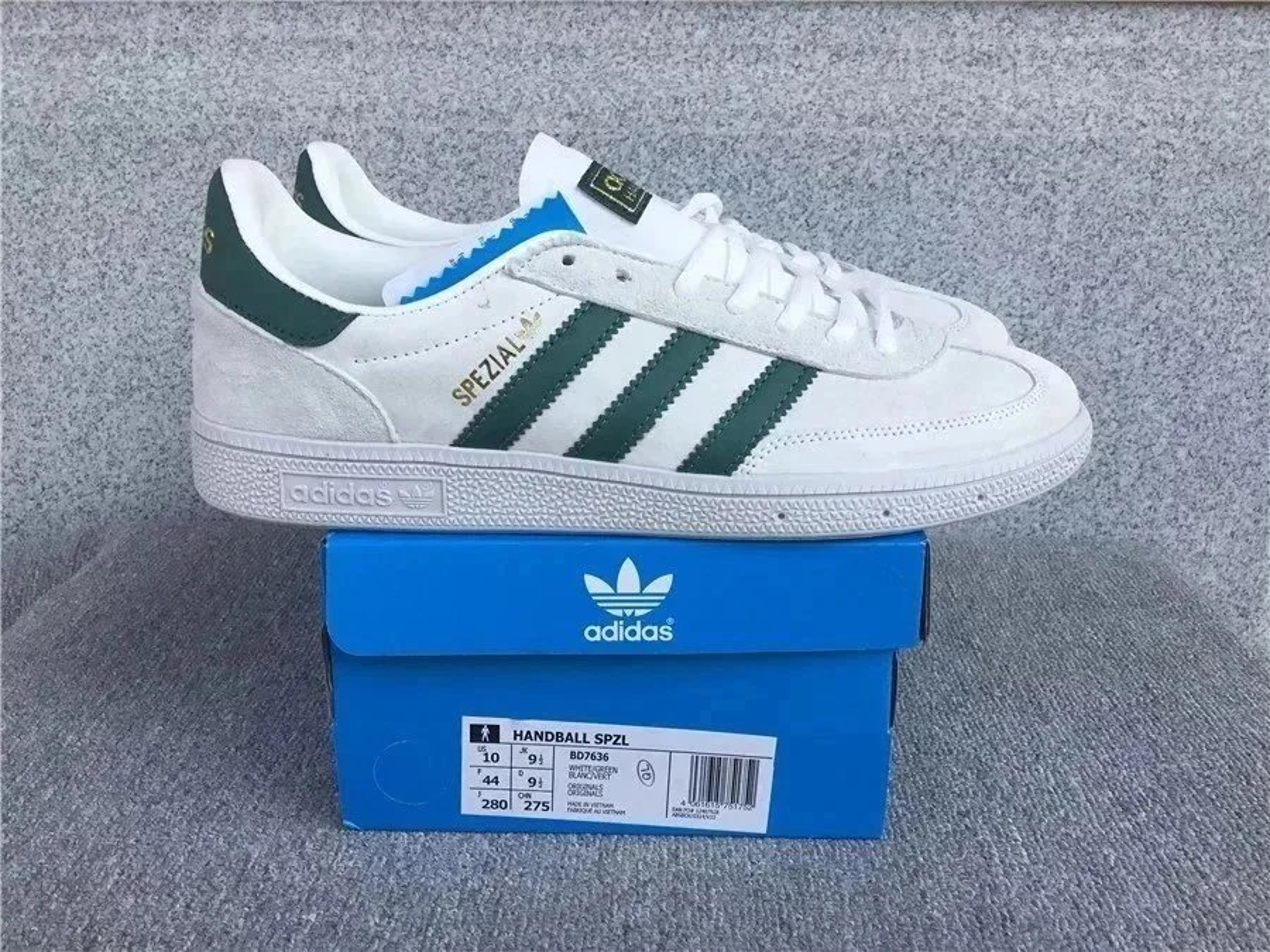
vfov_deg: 45.4
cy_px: 476
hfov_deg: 58.4
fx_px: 1137
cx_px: 635
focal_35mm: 31
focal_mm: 3.3
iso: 25
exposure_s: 1/574
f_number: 2.4
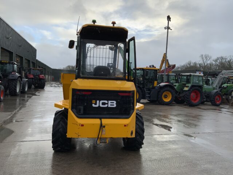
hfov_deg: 61.7
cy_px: 88
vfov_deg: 48.2
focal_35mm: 29
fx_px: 195
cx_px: 116
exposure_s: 1/465
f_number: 1.8
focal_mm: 3
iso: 16
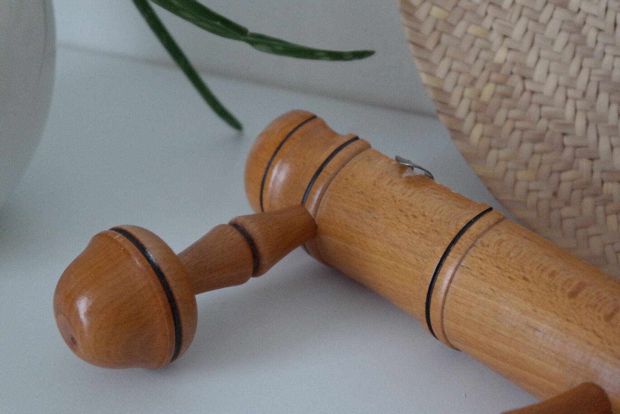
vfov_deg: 17.7
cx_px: 310
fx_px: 1326
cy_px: 207
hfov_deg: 26.3
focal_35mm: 77
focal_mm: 50
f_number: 5.6
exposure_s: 1/50
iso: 3200
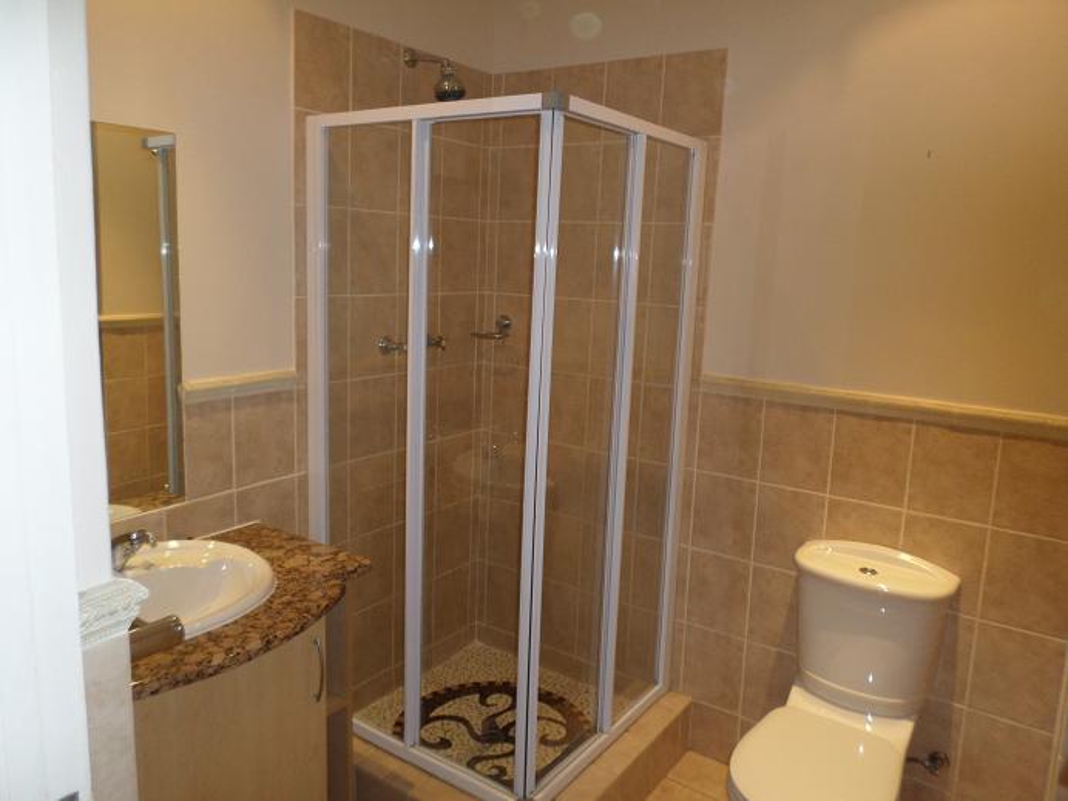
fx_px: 771
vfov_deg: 54.9
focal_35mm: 25
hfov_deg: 69.4
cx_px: 534
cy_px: 400
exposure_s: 1/30
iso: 100
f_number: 2.5
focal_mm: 4.5
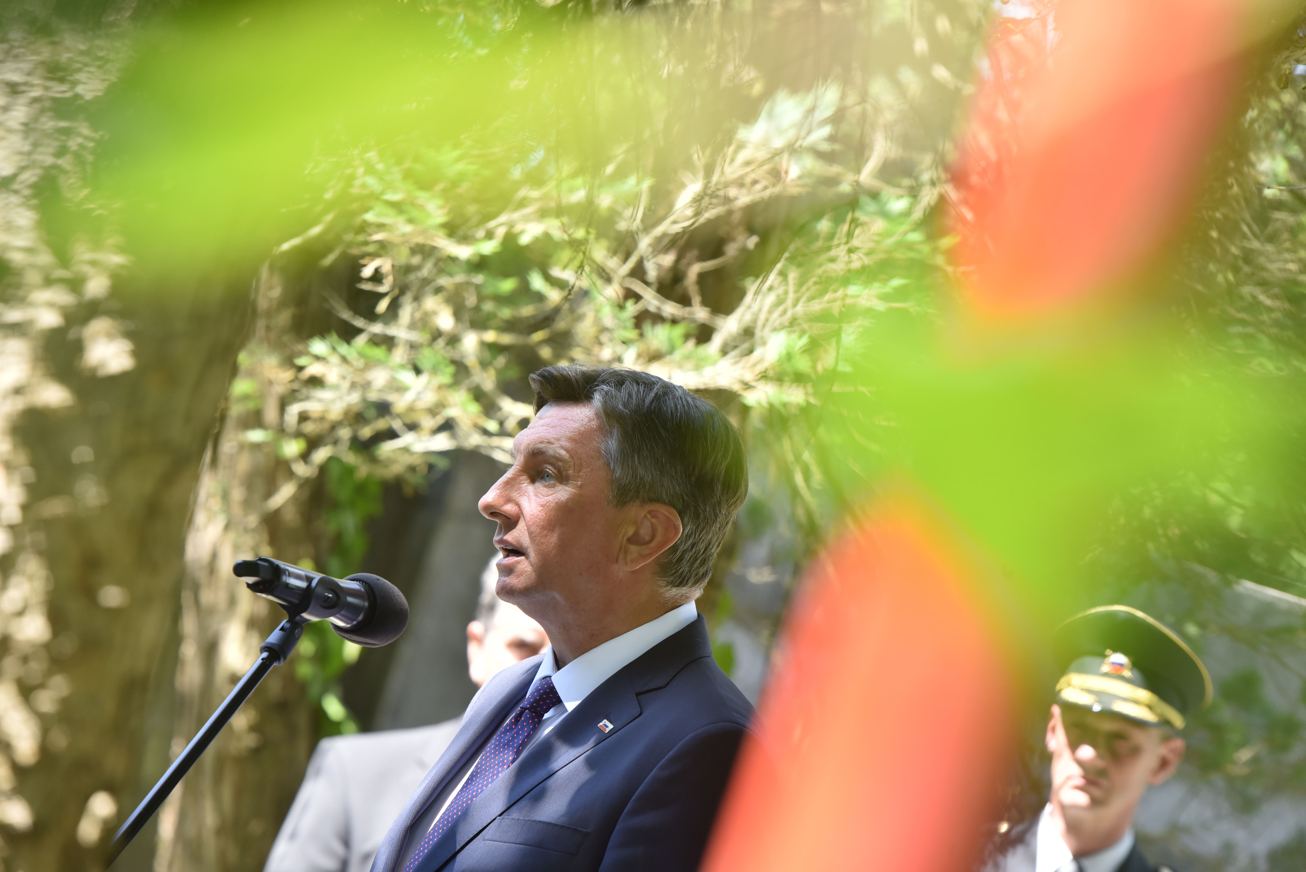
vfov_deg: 6.9
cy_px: 436
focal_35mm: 200
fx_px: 7258
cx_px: 653
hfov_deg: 10.3
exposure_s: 1/400
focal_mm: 200
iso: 800
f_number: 5.6
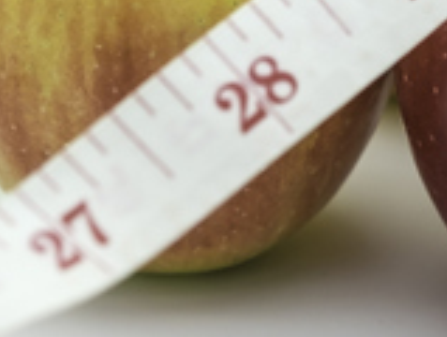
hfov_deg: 5.0
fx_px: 5086
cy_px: -263
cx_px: 447
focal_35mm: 393
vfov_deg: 3.8
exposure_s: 1/320
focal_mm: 60
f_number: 4
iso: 200
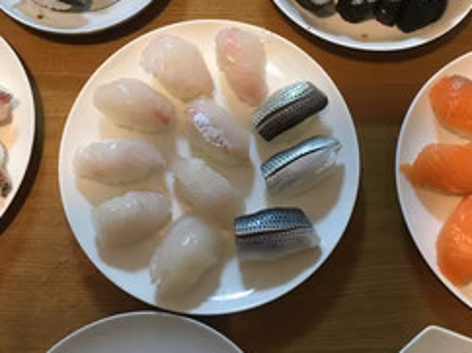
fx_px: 654
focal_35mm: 48
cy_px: 86
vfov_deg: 29.7
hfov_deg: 39.7
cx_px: 244
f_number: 2.2
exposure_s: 1/30
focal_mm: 4.15
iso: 160
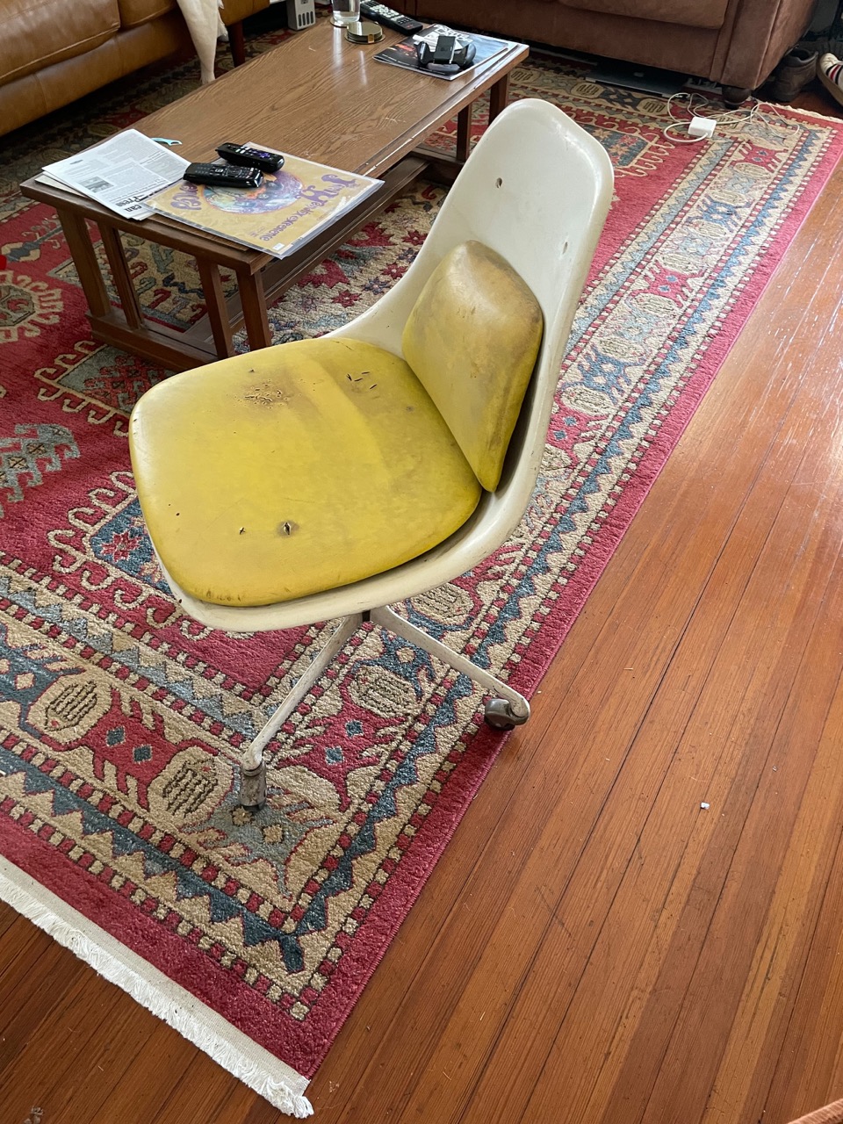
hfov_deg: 53.1
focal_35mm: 26
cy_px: 562
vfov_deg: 67.3
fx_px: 844
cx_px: 422
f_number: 1.6
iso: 320
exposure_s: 1/60
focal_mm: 4.2
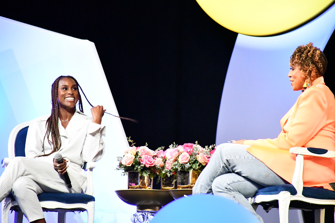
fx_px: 1954
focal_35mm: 210
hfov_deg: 9.8
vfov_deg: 6.5
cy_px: 112
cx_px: 168
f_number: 5.6
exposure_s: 1/250
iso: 12800
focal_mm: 140
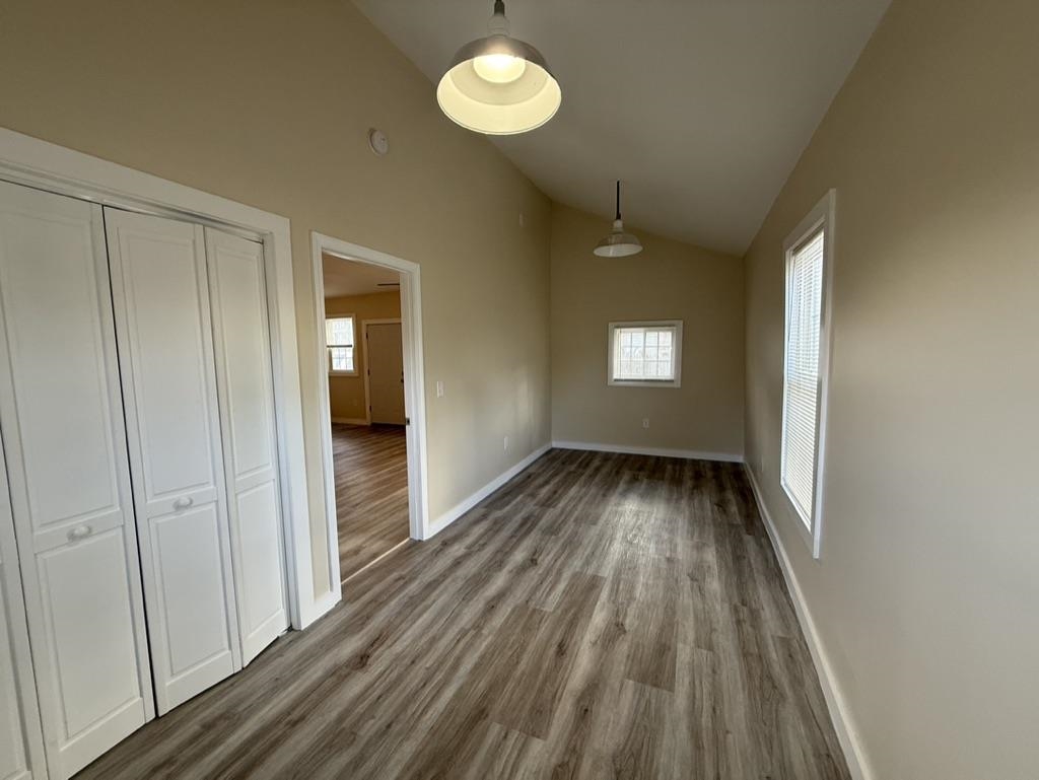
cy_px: 390
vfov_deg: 85.7
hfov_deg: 102.0
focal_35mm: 14
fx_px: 420
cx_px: 520
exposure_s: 1/99
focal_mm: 2.22
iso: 200
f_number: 2.2
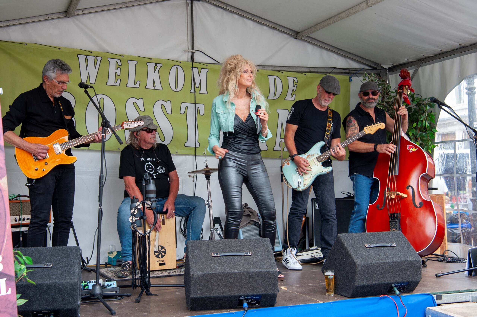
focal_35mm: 38
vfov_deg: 35.0
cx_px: 238
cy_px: 158
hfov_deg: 50.7
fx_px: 503
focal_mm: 38
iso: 250
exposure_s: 1/125
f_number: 5.6
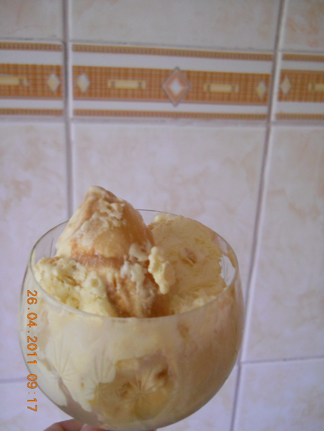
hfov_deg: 35.1
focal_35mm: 41
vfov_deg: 45.8
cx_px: 162
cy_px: 216
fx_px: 512
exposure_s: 1/40
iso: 400
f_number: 3.1
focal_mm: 6.72
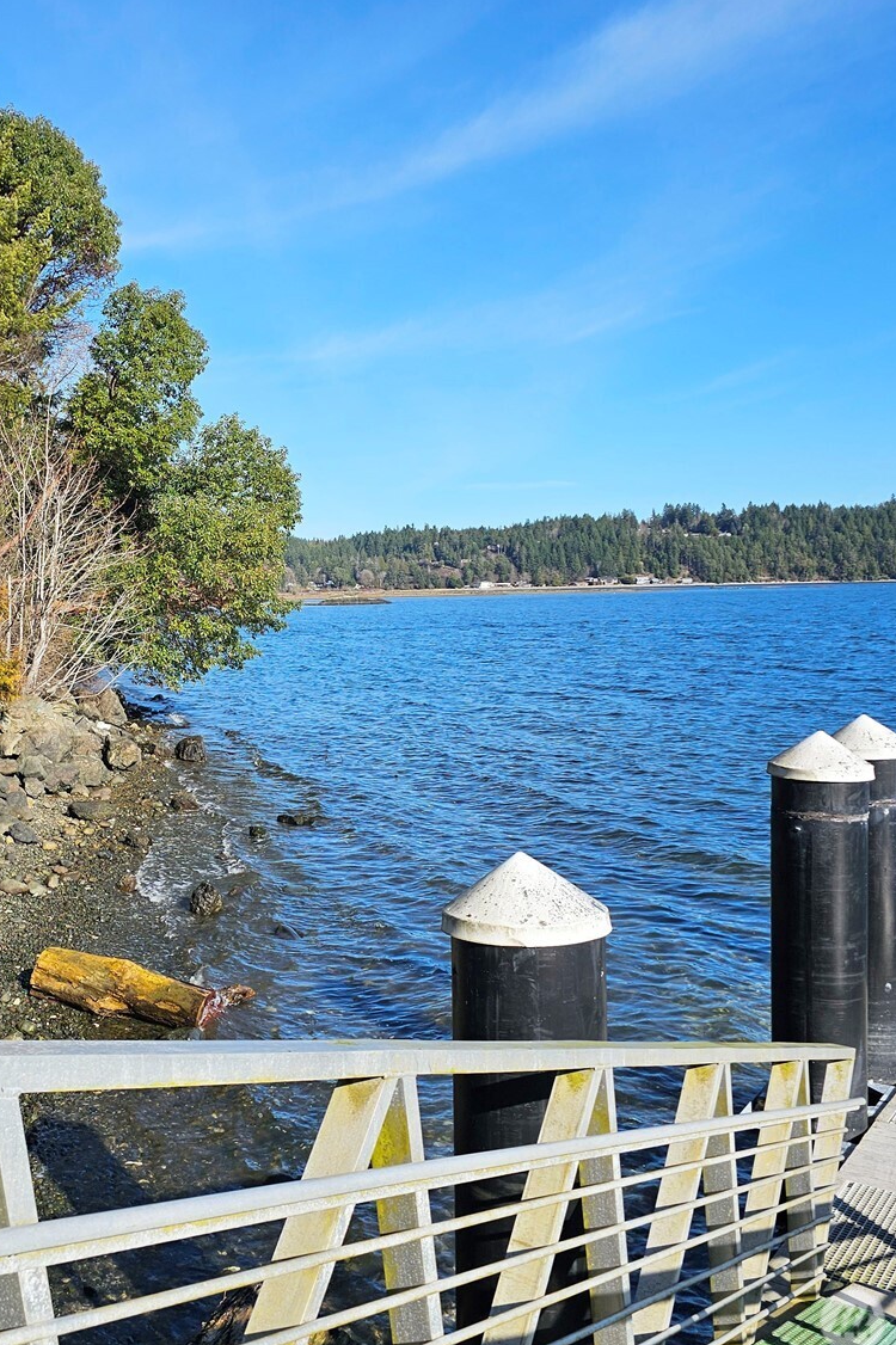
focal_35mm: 34
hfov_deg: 37.4
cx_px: 174
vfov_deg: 55.8
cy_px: 652
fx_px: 1270
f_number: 1.7
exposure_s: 1/775
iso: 10
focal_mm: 6.3
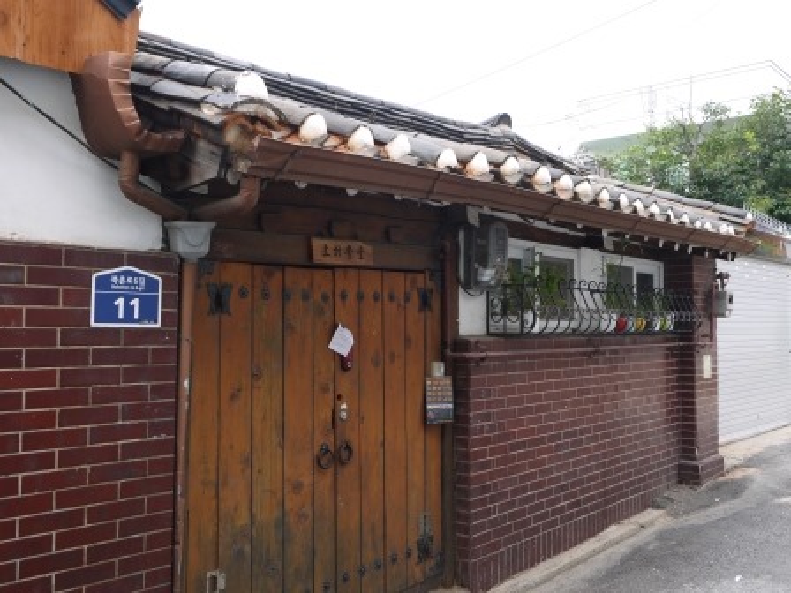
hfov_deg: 56.8
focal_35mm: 32
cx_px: 396
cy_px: 296
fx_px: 731
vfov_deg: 44.2
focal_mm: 16
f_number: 5.6
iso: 160
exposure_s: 1/200
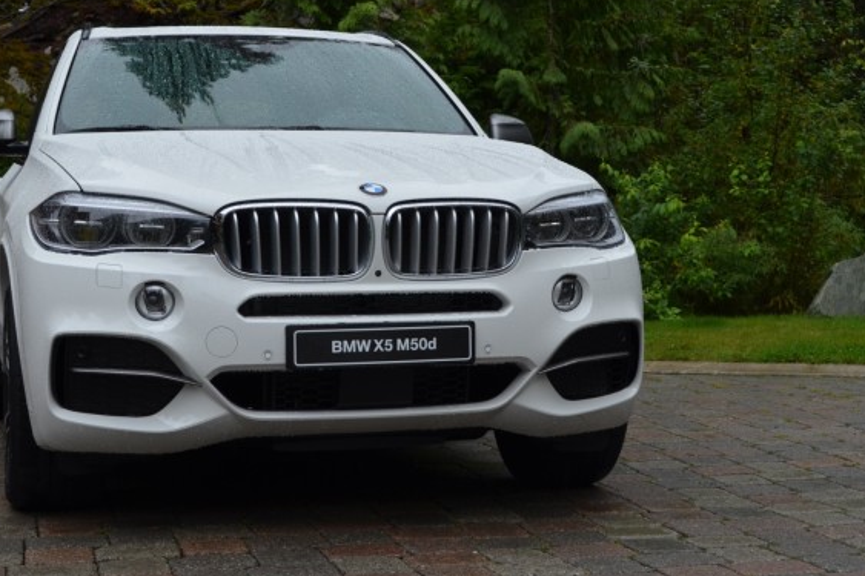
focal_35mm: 68
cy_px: 257
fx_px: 1633
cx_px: 429
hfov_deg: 29.7
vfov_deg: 20.0
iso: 200
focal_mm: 34
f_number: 6.3
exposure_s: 1/160
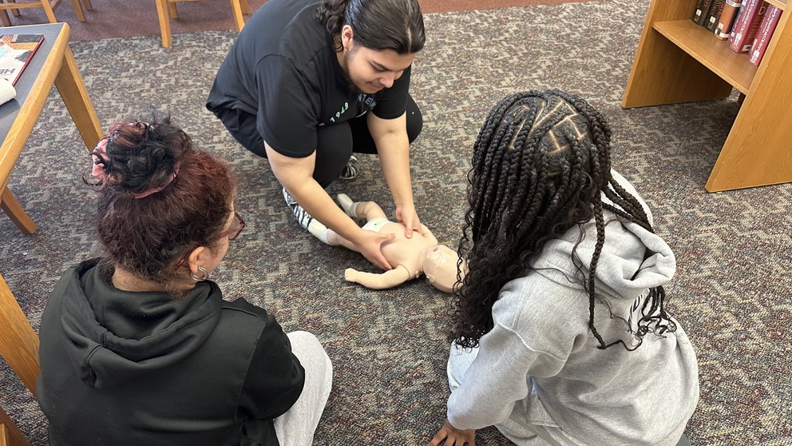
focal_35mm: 27
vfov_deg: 42.9
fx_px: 567
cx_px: 388
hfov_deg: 69.9
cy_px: 215
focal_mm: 6.86
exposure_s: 1/60
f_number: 1.78
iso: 320
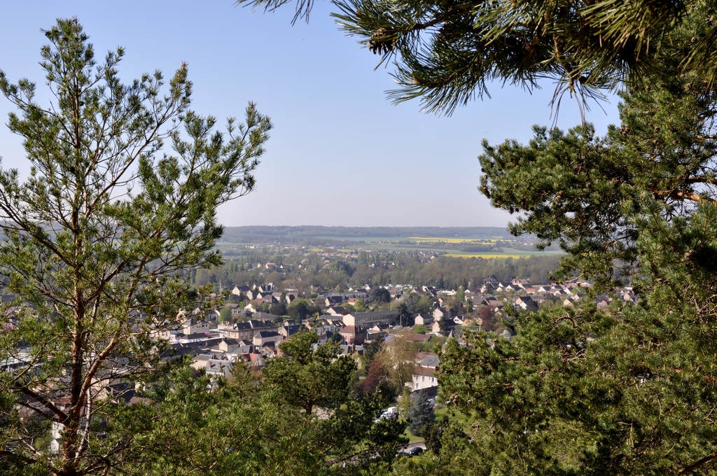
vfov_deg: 28.0
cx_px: 358
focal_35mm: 48
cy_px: 238
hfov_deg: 41.2
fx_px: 955
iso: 200
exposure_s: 1/100
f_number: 16
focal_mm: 32
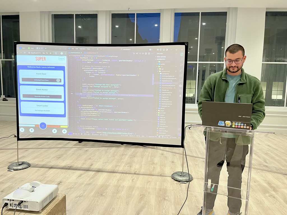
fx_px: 216
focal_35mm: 26
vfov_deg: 53.1
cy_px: 108
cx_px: 144
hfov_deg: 67.3
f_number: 1.6
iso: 160
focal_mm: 5.1
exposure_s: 1/60
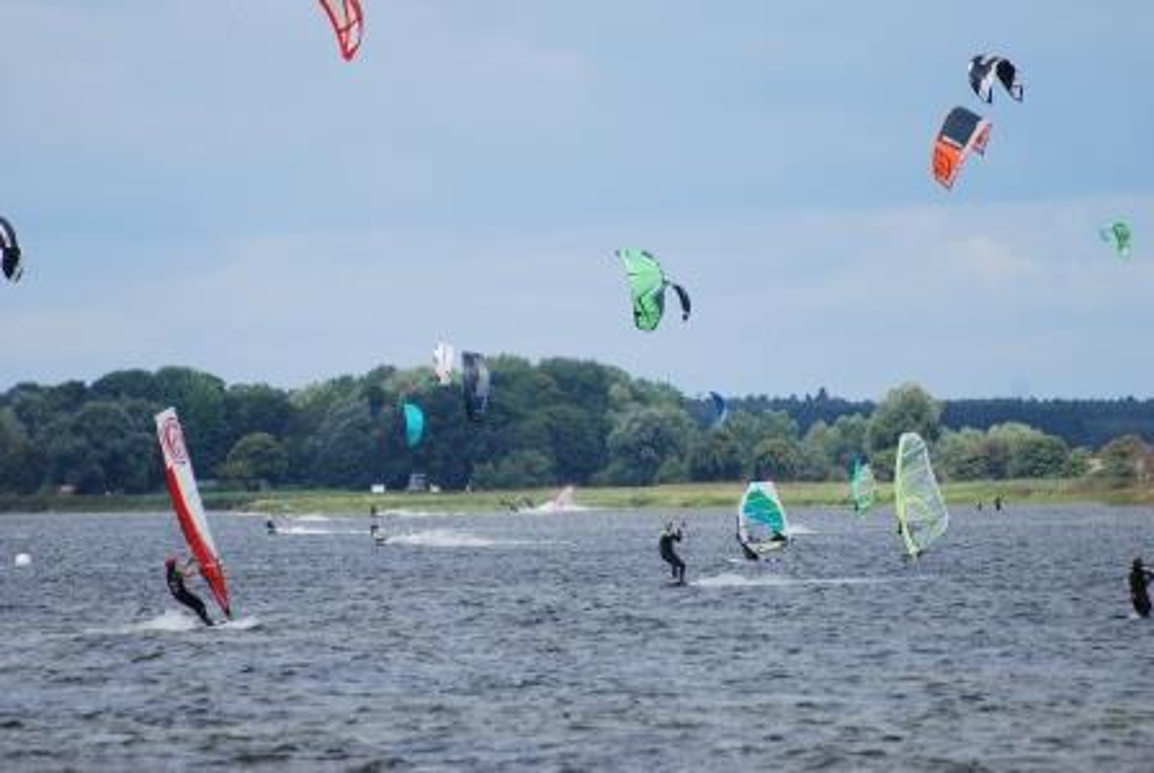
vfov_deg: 3.1
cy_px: 386
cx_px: 577
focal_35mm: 450
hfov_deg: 4.6
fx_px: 14444
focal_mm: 300
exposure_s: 1/800
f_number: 5.6
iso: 200
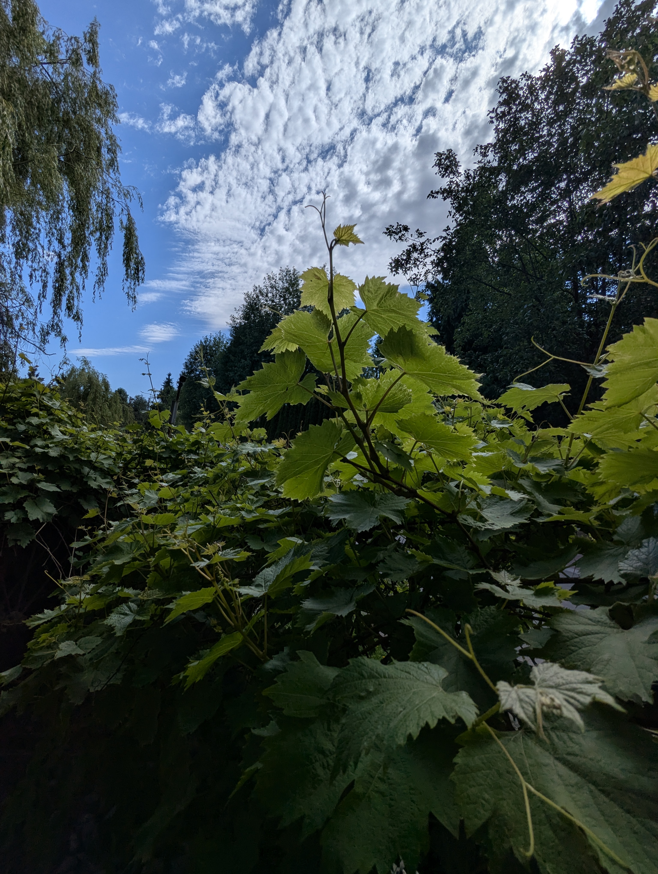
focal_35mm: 16
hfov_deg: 78.2
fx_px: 405
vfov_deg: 94.4
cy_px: 437
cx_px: 329
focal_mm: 2.35
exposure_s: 1/5464
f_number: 2.2
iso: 42
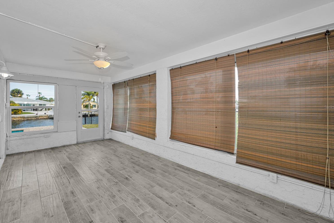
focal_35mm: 15
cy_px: 107
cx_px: 165
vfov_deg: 77.3
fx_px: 139
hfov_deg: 100.4
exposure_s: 1/125
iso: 160
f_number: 8
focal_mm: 14
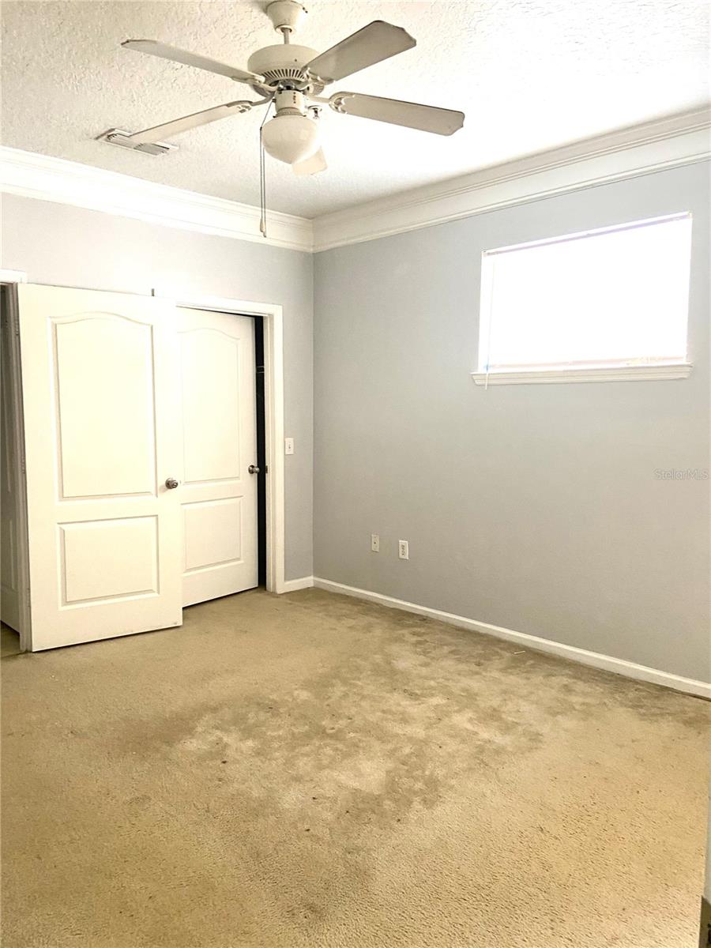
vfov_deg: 67.3
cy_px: 474
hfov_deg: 53.1
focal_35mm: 26
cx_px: 356
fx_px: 712
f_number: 1.8
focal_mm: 4.25
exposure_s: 1/60
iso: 160
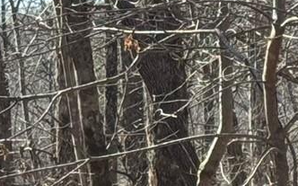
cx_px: 623
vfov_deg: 4.1
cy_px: 432
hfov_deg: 6.5
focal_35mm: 314
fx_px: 2548
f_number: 1.78
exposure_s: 1/1059
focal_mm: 6.76
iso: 64
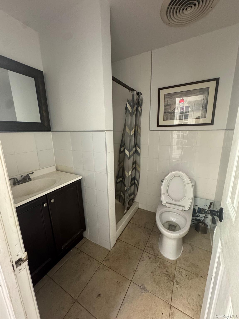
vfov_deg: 102.1
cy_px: 160
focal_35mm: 14
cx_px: 120
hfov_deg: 85.7
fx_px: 129
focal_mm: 2.22
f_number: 2.2
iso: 640
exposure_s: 1/60
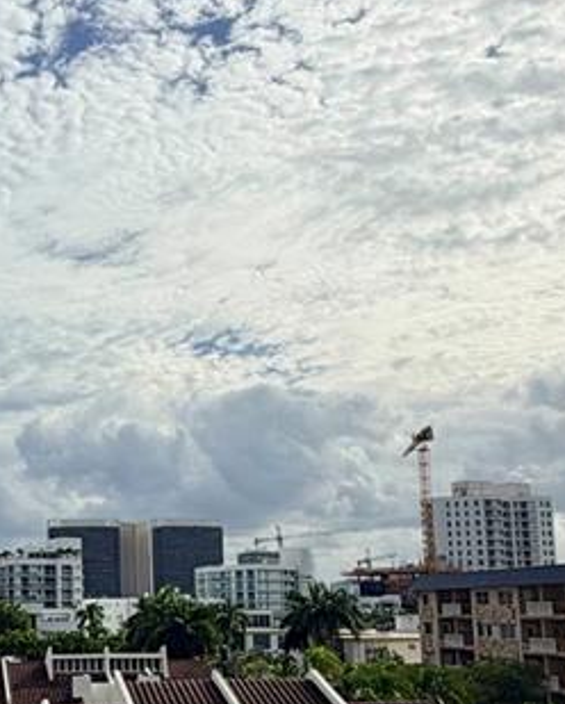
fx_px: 1106
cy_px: 465
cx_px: 16
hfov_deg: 27.2
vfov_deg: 35.0
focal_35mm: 53
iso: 20
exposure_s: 1/3289
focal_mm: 2.22
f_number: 2.2
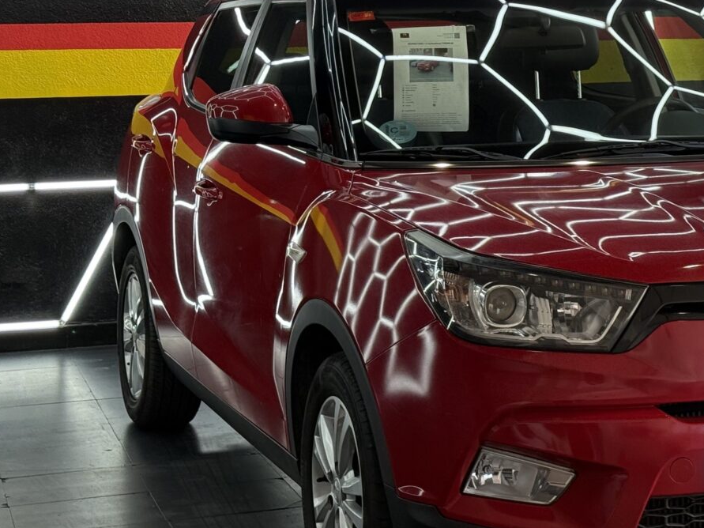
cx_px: 592
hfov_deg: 20.0
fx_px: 1972
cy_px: 146
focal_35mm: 97
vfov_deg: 15.2
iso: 80
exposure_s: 1/298
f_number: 1.78
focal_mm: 6.76
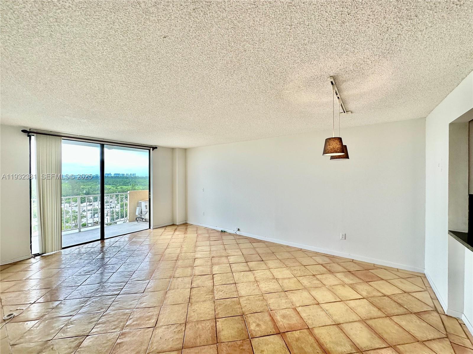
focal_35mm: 14
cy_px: 177
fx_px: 191
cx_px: 236
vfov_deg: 85.7
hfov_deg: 102.1
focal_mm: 2.22
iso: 40
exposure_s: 1/199
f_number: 2.2
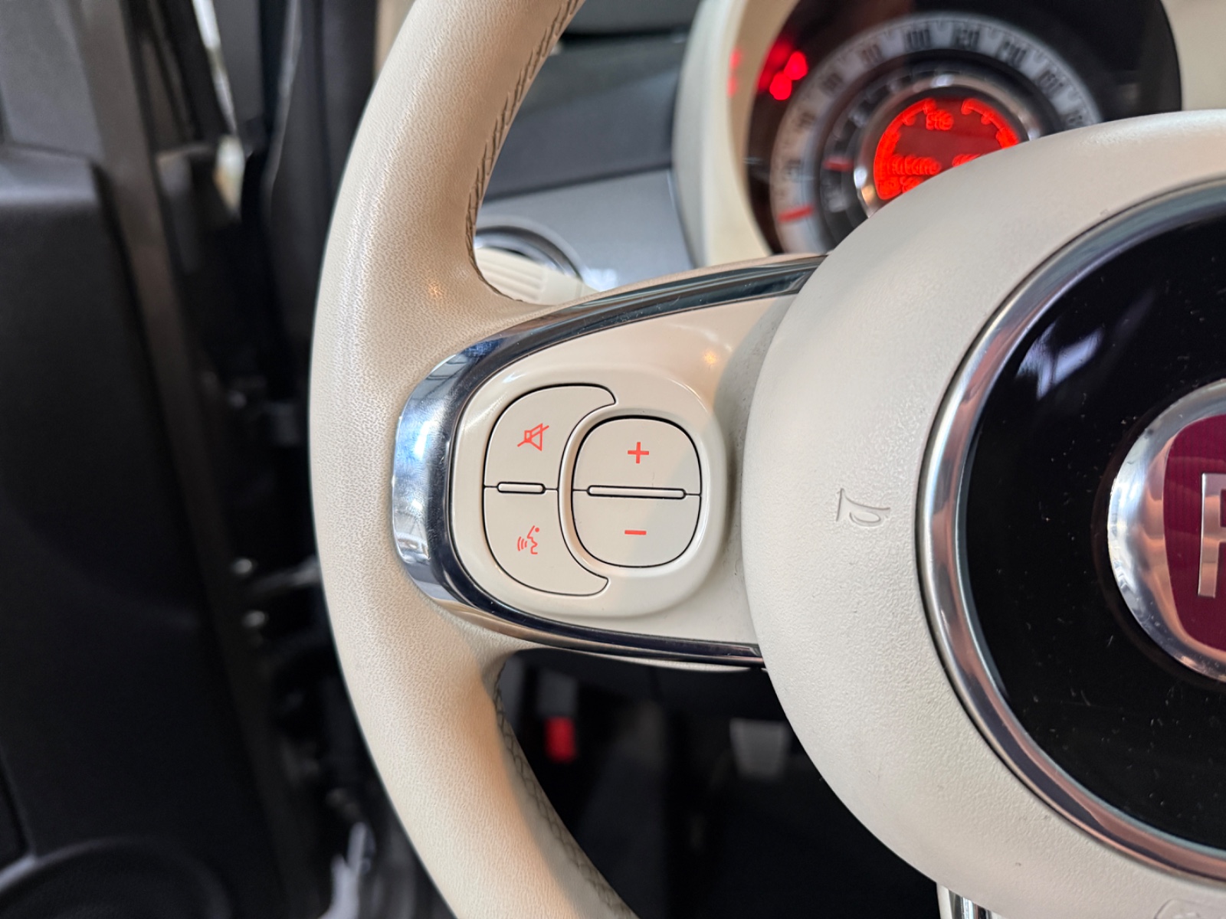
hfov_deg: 71.6
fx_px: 850
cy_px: 460
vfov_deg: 56.8
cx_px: 613
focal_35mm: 24
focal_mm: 6.76
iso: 400
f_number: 1.78
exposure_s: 1/50
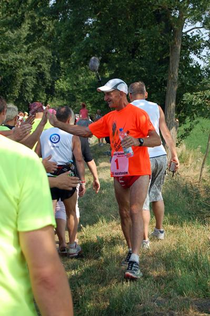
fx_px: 657
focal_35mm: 75
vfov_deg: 27.0
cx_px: 105
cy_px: 158
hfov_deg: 18.2
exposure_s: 1/320
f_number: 9
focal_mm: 50
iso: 200
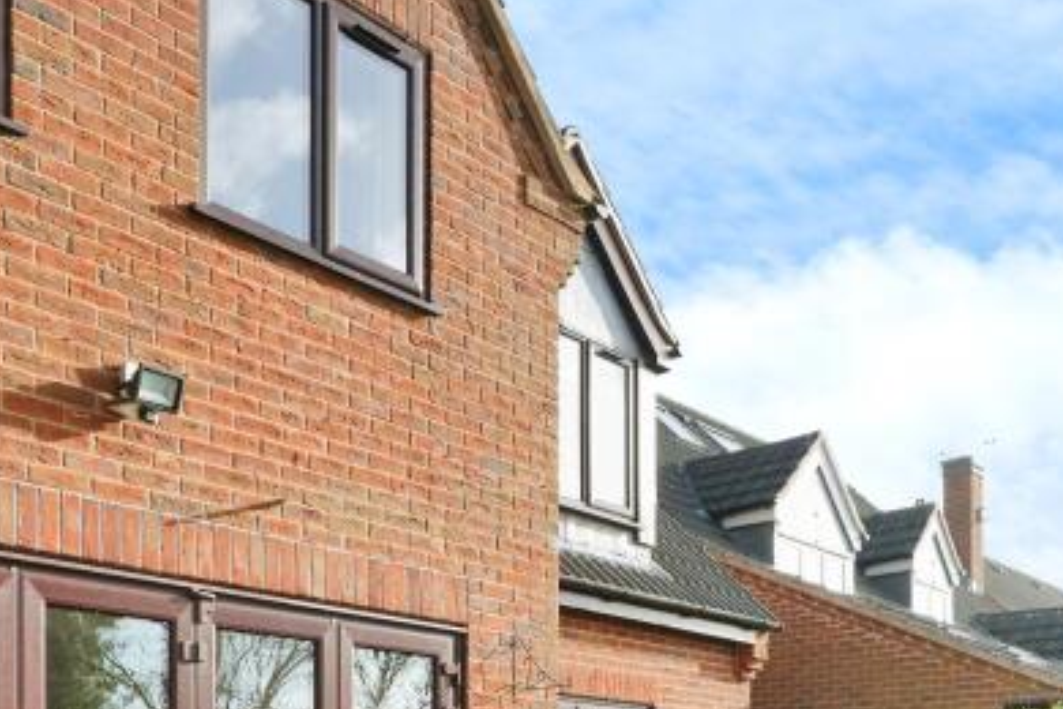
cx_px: 578
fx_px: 1240
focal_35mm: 42
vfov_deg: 28.2
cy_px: 830
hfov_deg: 46.4
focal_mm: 16
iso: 2000
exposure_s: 1/2000
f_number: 7.1
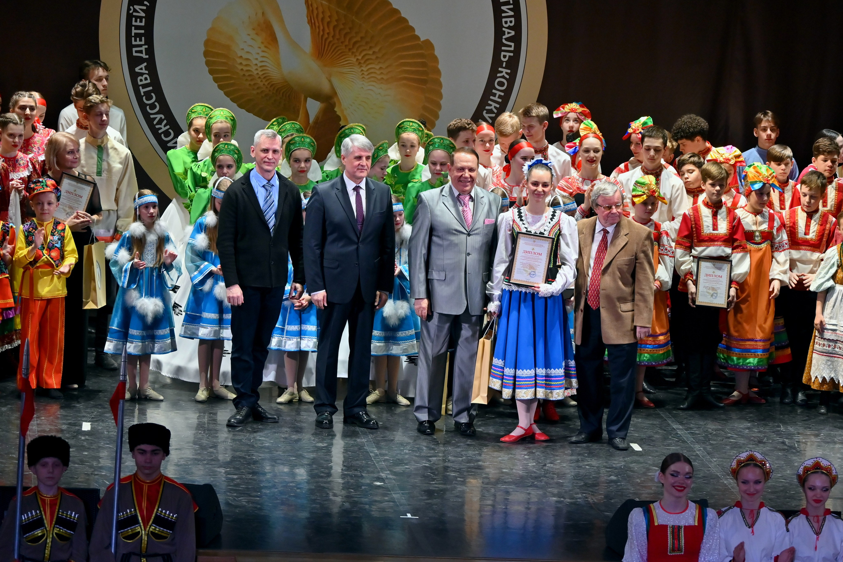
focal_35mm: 140
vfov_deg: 9.8
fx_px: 3266
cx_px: 422
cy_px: 281
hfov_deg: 14.7
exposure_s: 1/180
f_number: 5.6
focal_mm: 93
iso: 800
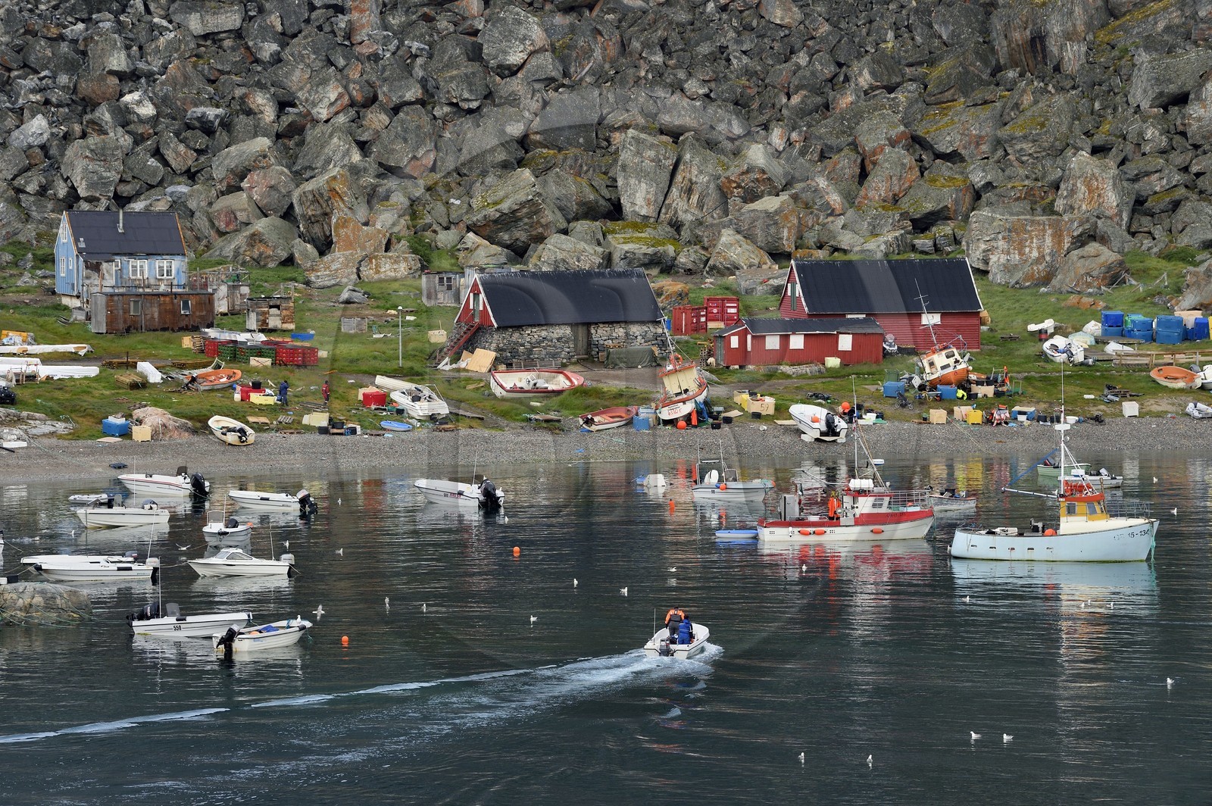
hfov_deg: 11.1
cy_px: 403
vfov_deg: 7.4
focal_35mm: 185
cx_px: 606
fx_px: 6223
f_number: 6.3
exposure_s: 1/250
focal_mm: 185
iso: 800
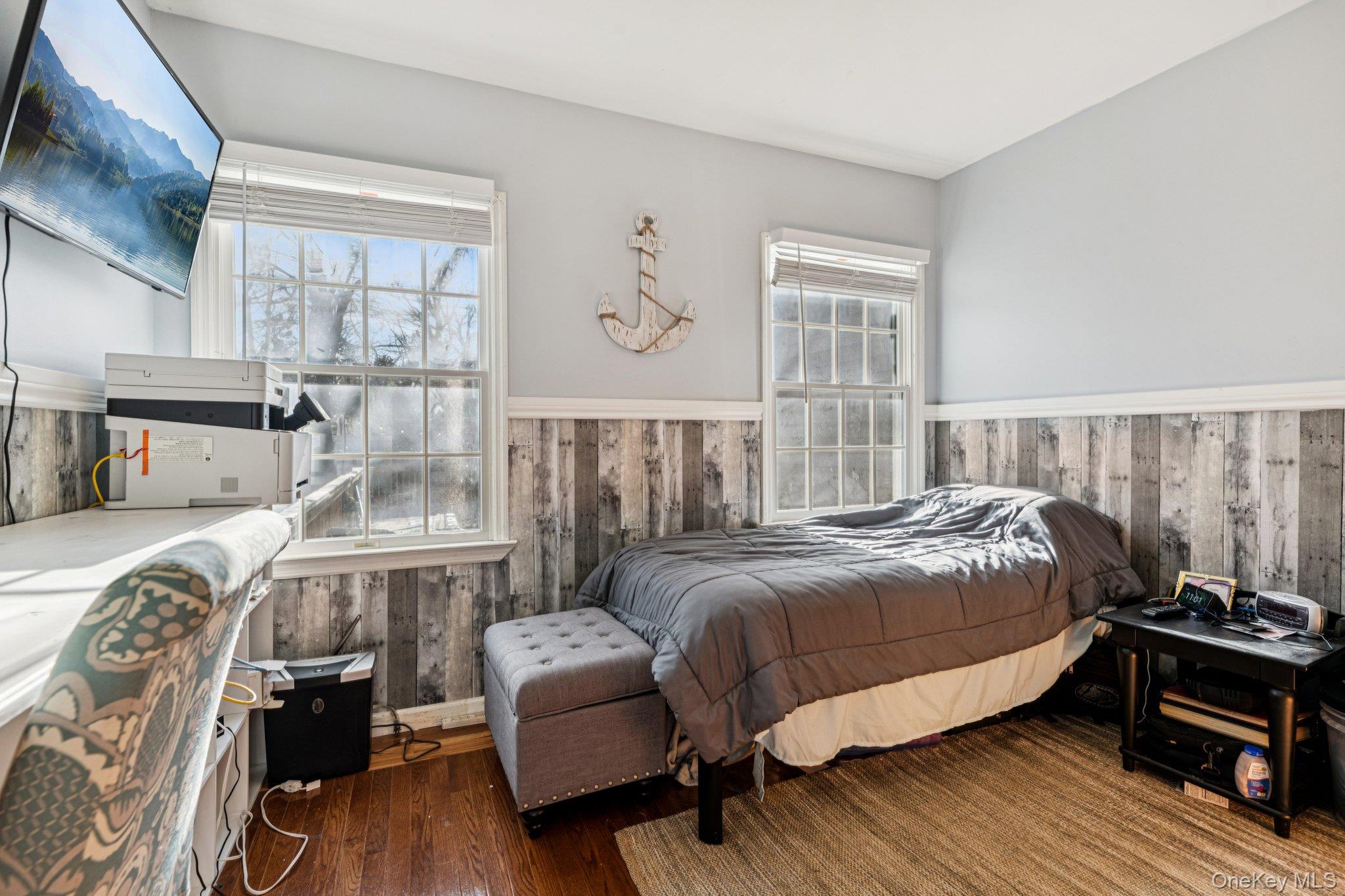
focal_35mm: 16
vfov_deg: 73.7
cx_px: 672
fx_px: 598
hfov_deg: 96.7
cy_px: 448
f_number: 8
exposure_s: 1/125
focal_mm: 16
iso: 400
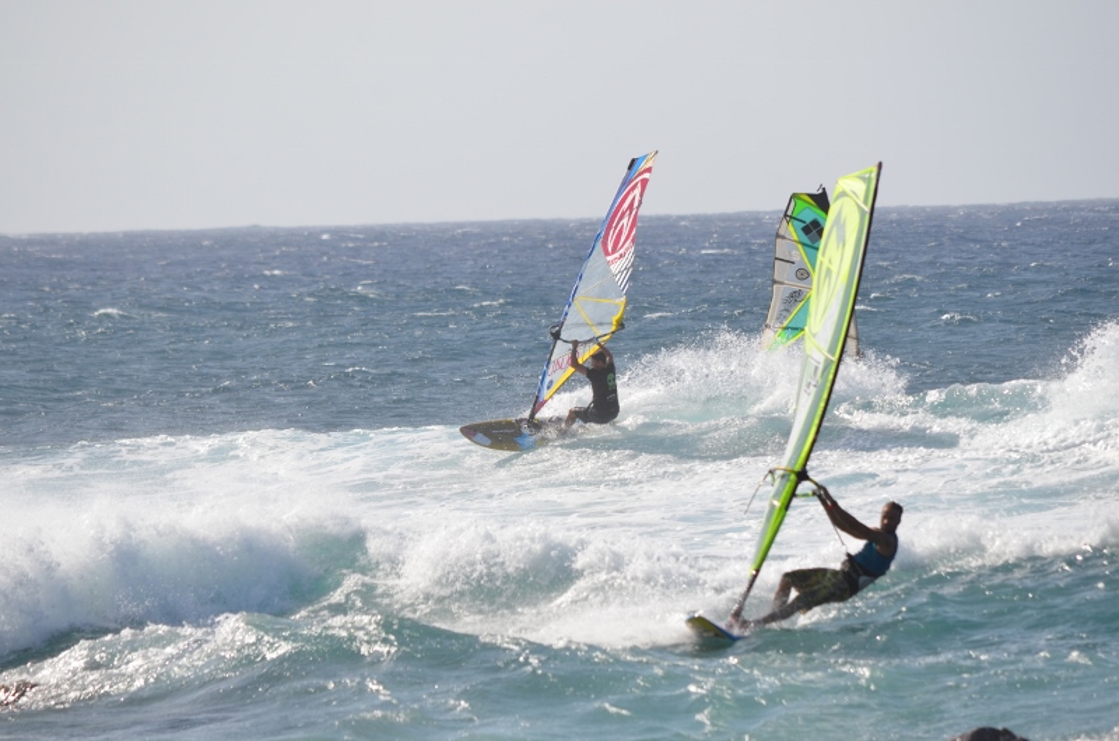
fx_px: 13960
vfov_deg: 3.0
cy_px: 370
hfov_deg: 4.6
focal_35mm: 450
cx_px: 560
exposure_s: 1/800
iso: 200
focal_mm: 300
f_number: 7.1
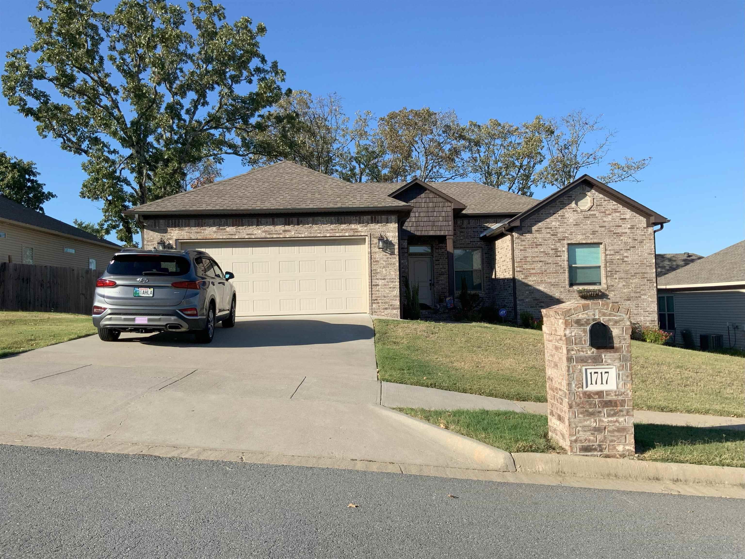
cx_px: 372
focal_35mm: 29
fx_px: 624
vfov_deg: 48.2
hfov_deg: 61.7
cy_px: 280
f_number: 1.8
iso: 16
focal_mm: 3
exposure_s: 1/1675
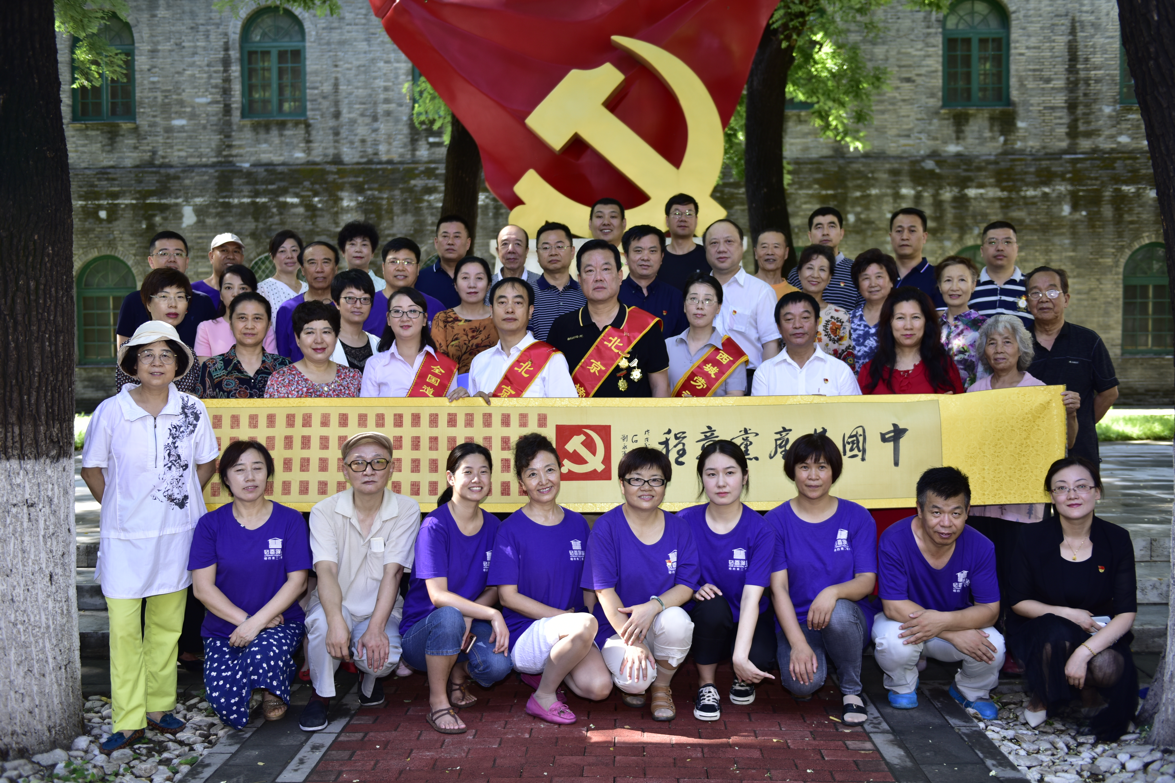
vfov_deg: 36.9
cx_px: 588
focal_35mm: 36
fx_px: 1175
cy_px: 392
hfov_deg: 53.1
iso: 140
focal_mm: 36
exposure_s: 1/125
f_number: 2.8
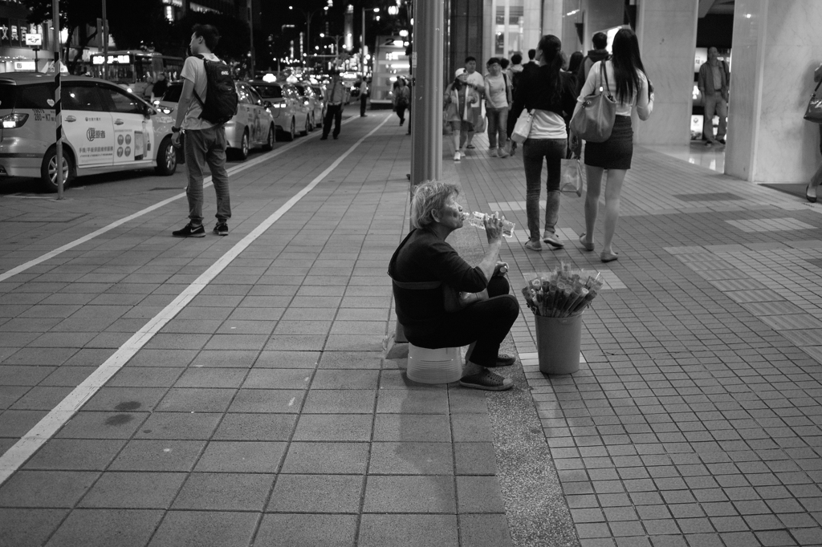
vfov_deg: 32.6
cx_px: 411
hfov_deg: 47.4
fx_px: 936
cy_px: 274
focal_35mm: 41
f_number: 2.8
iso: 800
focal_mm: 24.2
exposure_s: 1/100
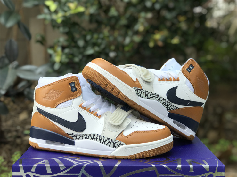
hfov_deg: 33.8
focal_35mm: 57
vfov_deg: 25.7
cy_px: 88
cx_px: 118
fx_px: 390
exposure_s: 1/329
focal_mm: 6.6
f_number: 2.8
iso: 20
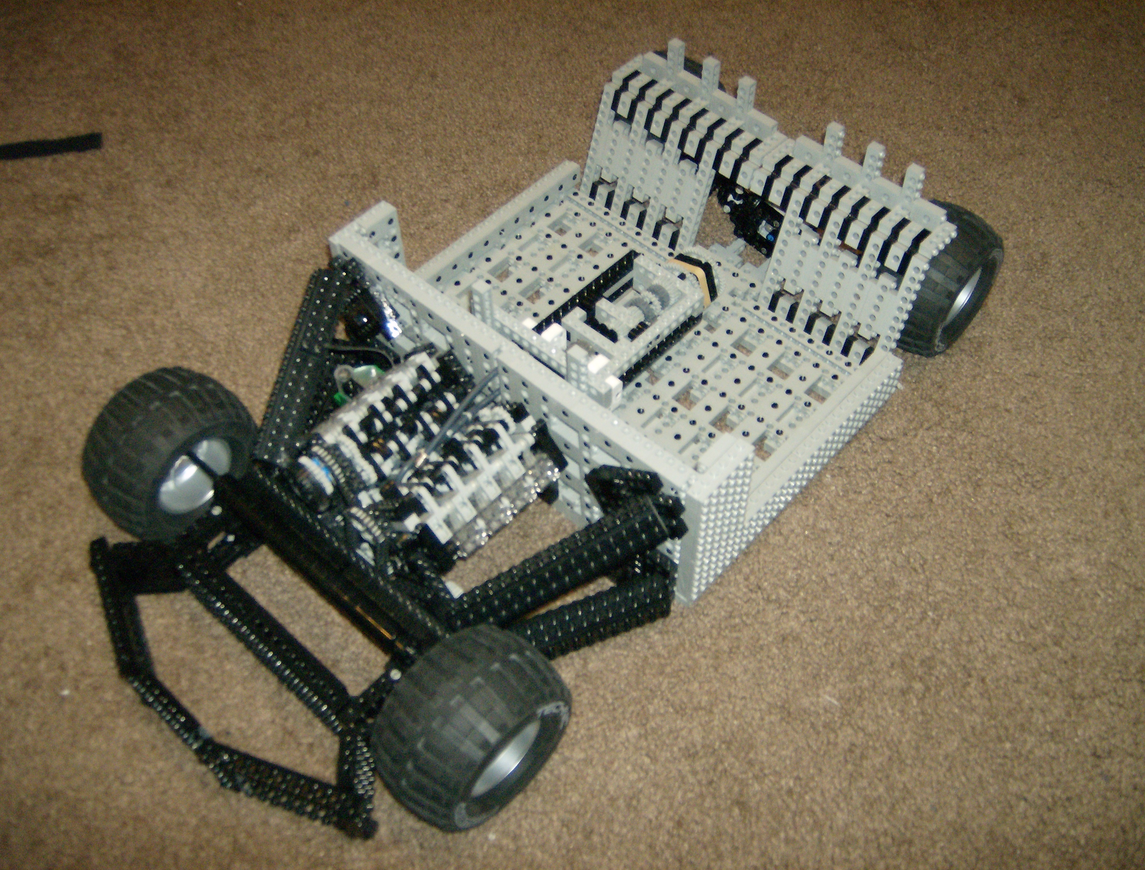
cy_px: 435
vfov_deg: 40.0
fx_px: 1197
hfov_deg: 51.1
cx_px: 572
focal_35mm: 36
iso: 200
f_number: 2.8
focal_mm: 6
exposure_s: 1/60
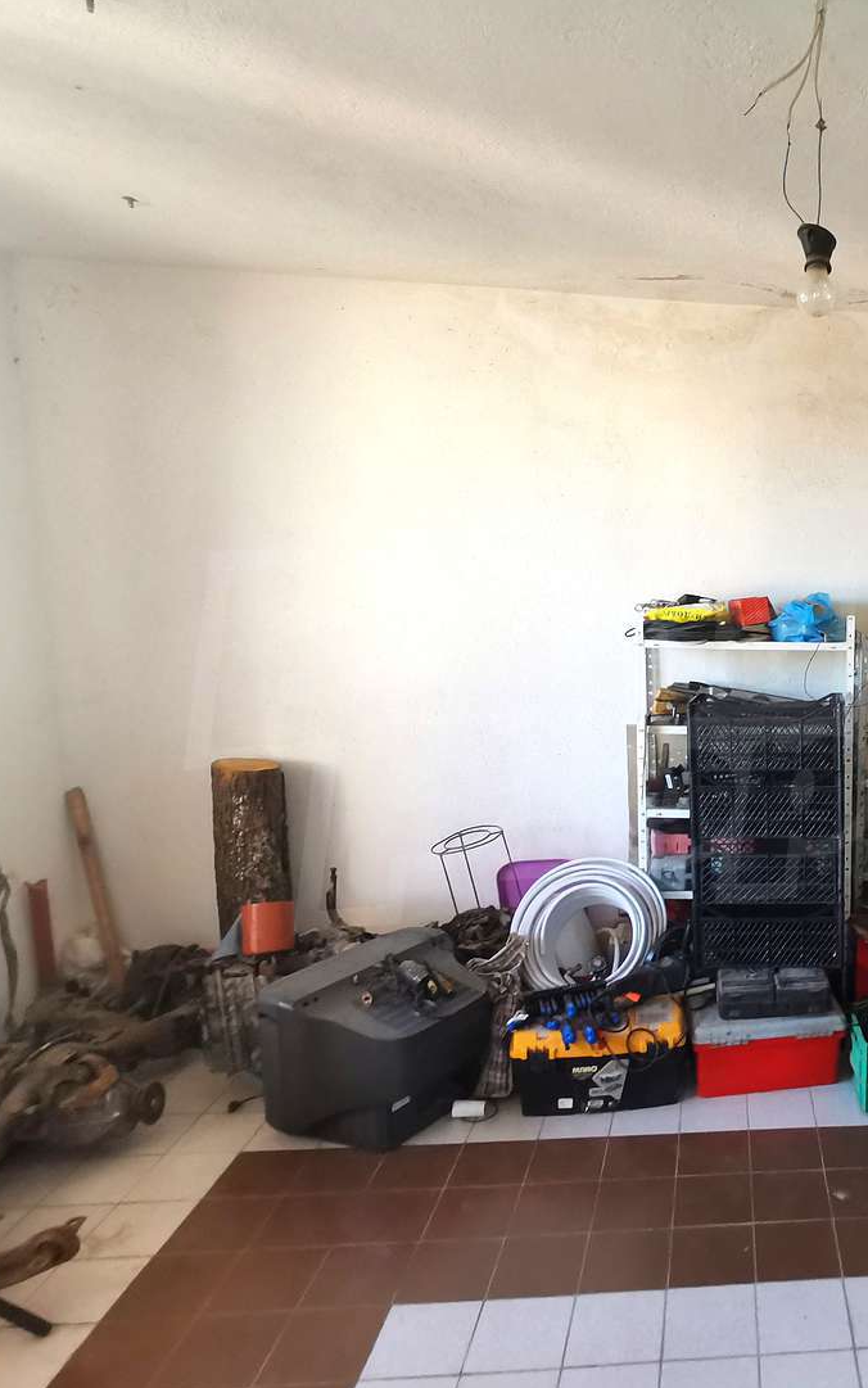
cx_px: 826
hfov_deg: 43.7
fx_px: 946
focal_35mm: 25
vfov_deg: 72.5
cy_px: 717
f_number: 2.2
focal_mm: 2.23
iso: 200
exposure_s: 1/33.3
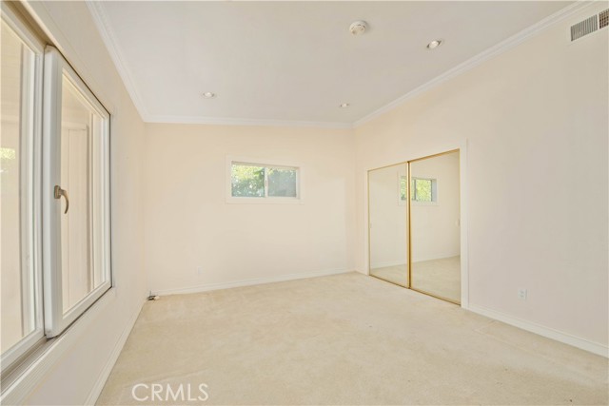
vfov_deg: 81.2
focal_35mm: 14
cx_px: 304
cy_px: 203
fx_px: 237
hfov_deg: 104.2
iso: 400
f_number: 5.6
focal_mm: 14
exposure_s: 1/200
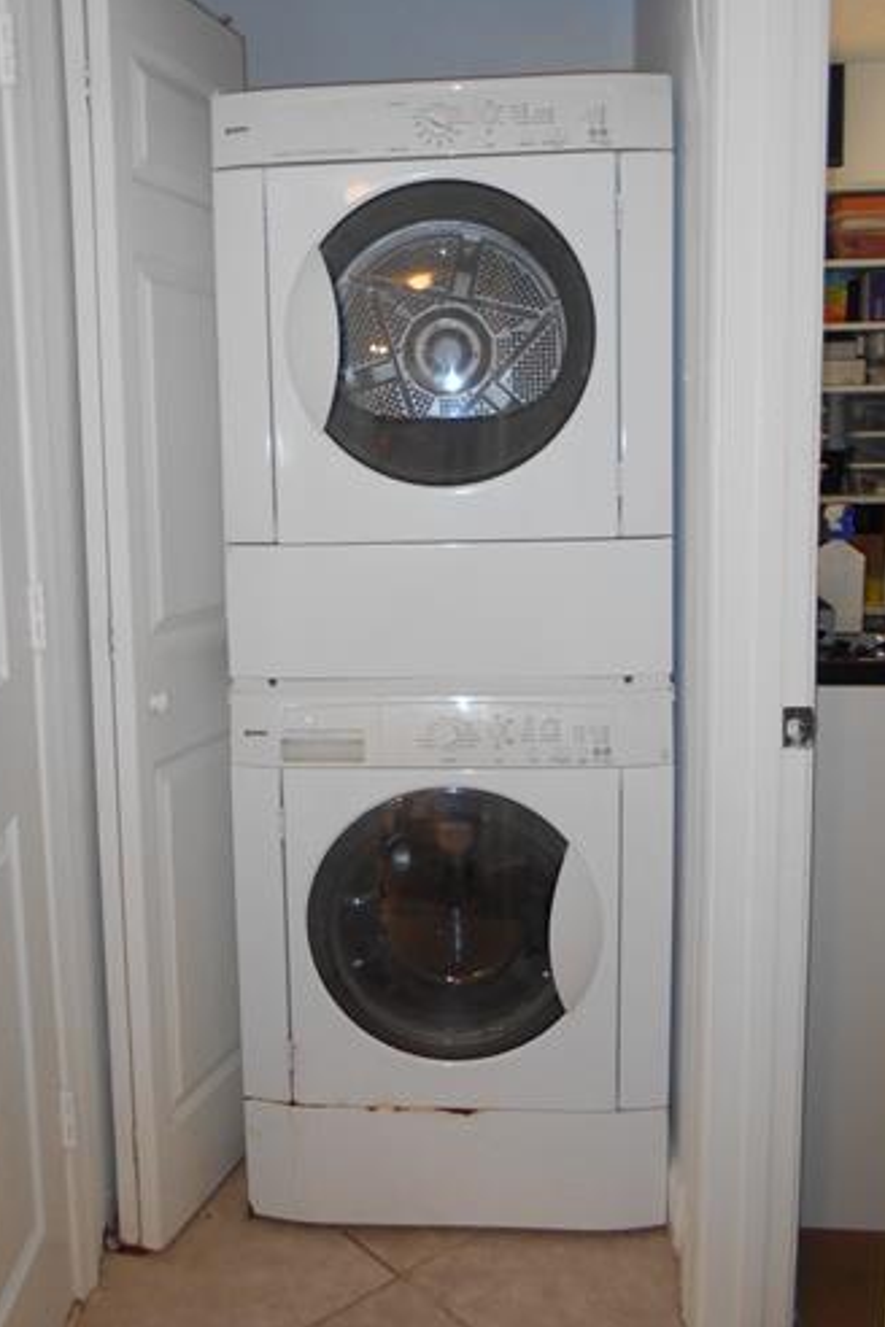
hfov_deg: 39.8
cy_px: 585
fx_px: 1217
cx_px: 351
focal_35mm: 33
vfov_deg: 57.1
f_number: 3.2
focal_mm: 4.6
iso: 200
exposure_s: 1/25
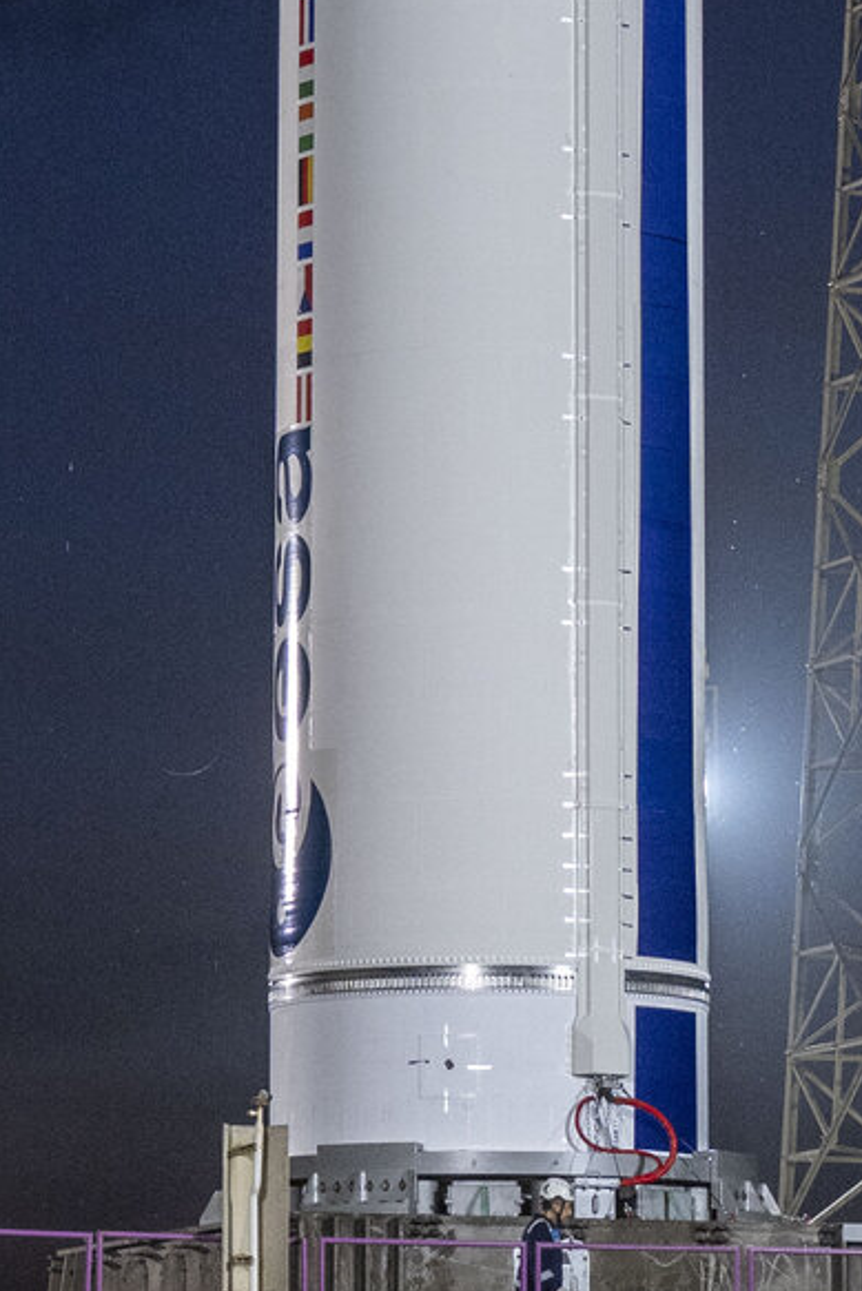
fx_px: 8686
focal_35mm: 242
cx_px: 459
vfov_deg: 8.2
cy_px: -985
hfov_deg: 5.7
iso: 800
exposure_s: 1/100
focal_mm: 49
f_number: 5.6
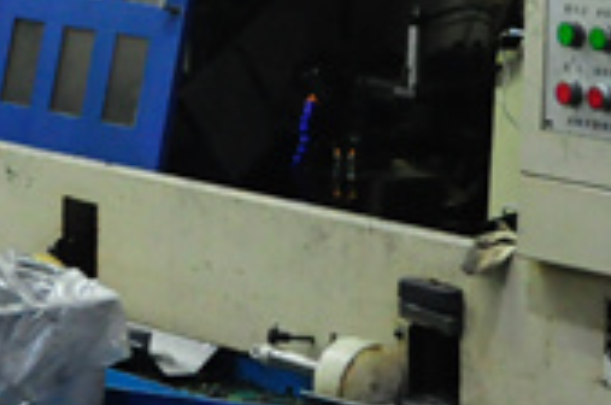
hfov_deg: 11.9
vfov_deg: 7.9
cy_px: 54
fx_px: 2931
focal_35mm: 173
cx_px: 387
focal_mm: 26
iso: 2000
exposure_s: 1/50
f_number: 5
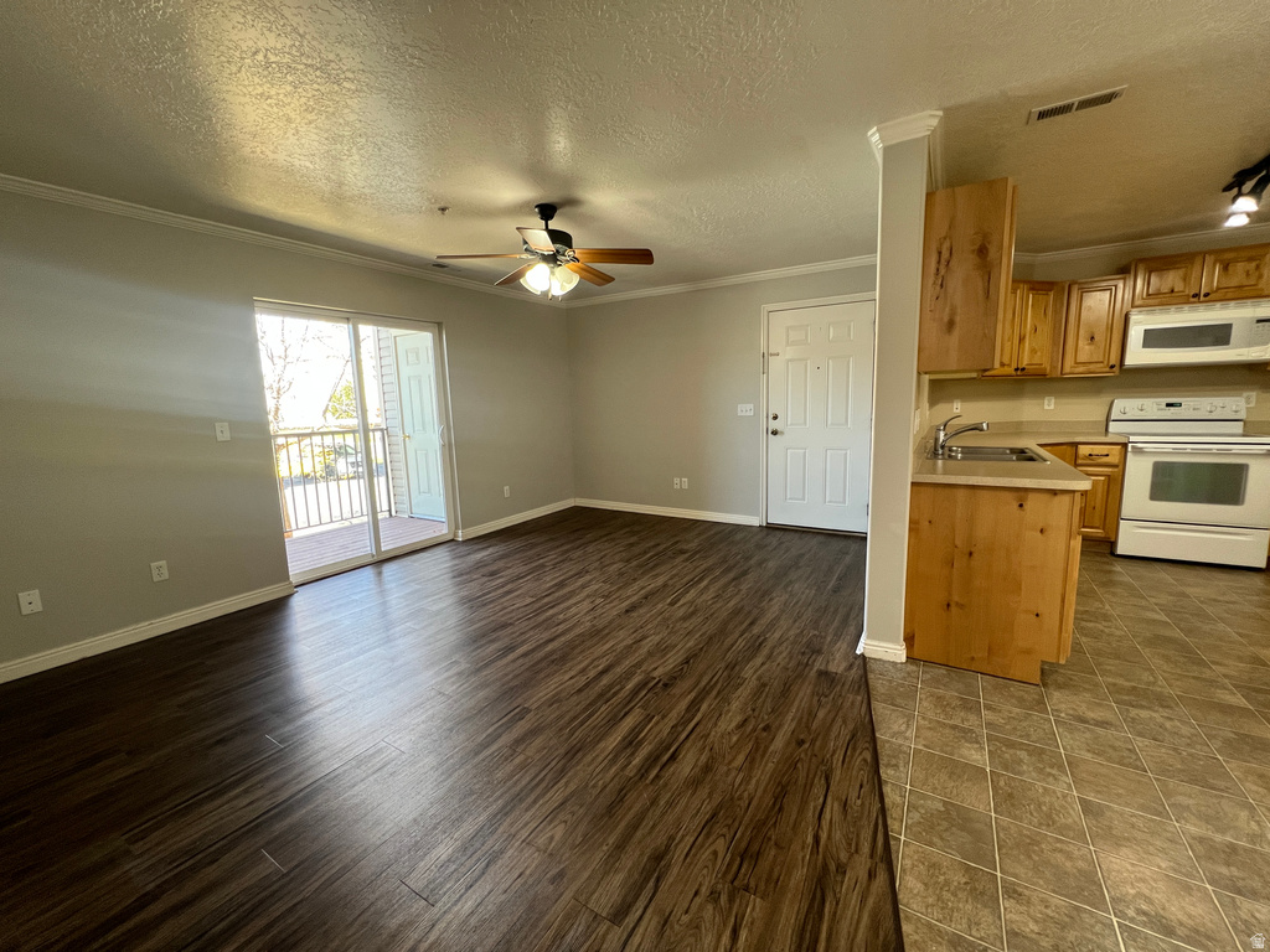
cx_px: 635
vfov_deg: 89.9
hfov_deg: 106.2
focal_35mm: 13
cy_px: 476
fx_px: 477
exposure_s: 1/120
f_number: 1.8
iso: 200
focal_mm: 1.57
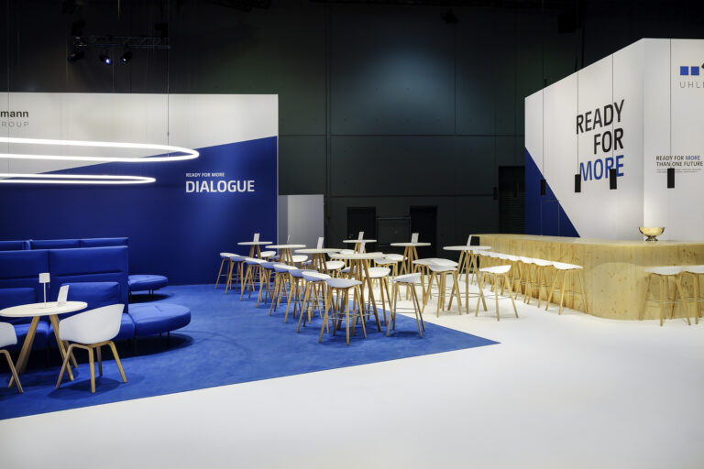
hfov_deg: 66.4
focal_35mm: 28
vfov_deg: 47.2
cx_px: 352
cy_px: 234
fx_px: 538
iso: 64
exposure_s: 1/20
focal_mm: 27.5
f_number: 7.1
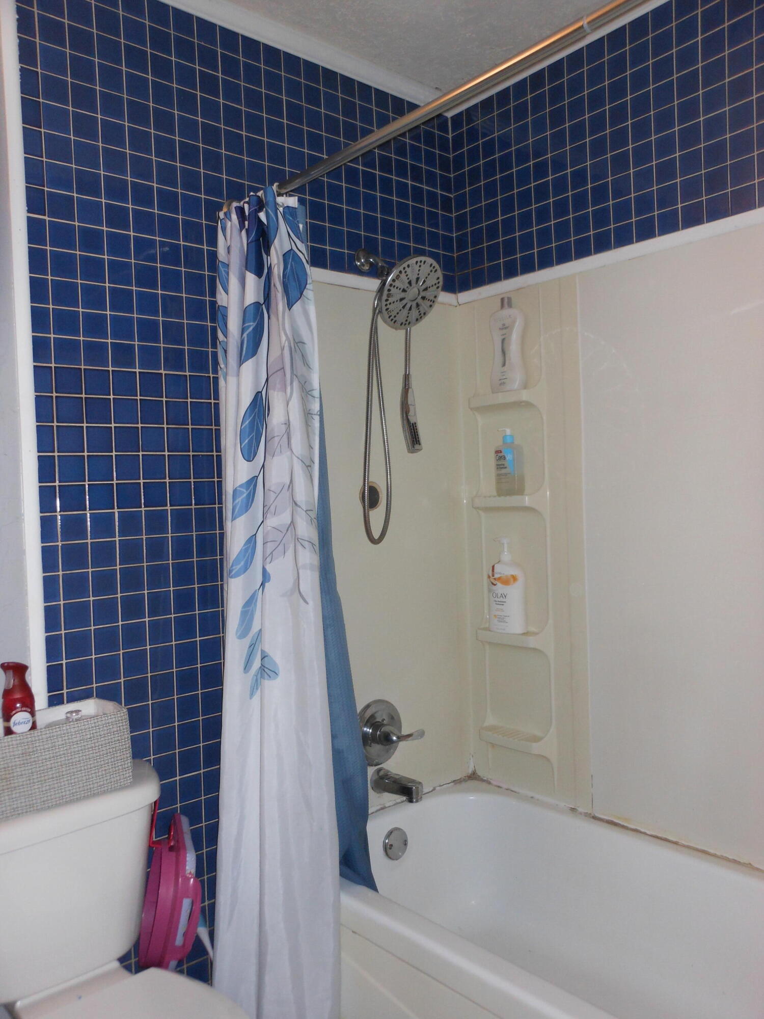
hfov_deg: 49.7
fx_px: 824
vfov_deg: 63.4
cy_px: 510
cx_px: 382
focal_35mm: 28
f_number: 3.7
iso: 200
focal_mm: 5
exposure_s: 1/25
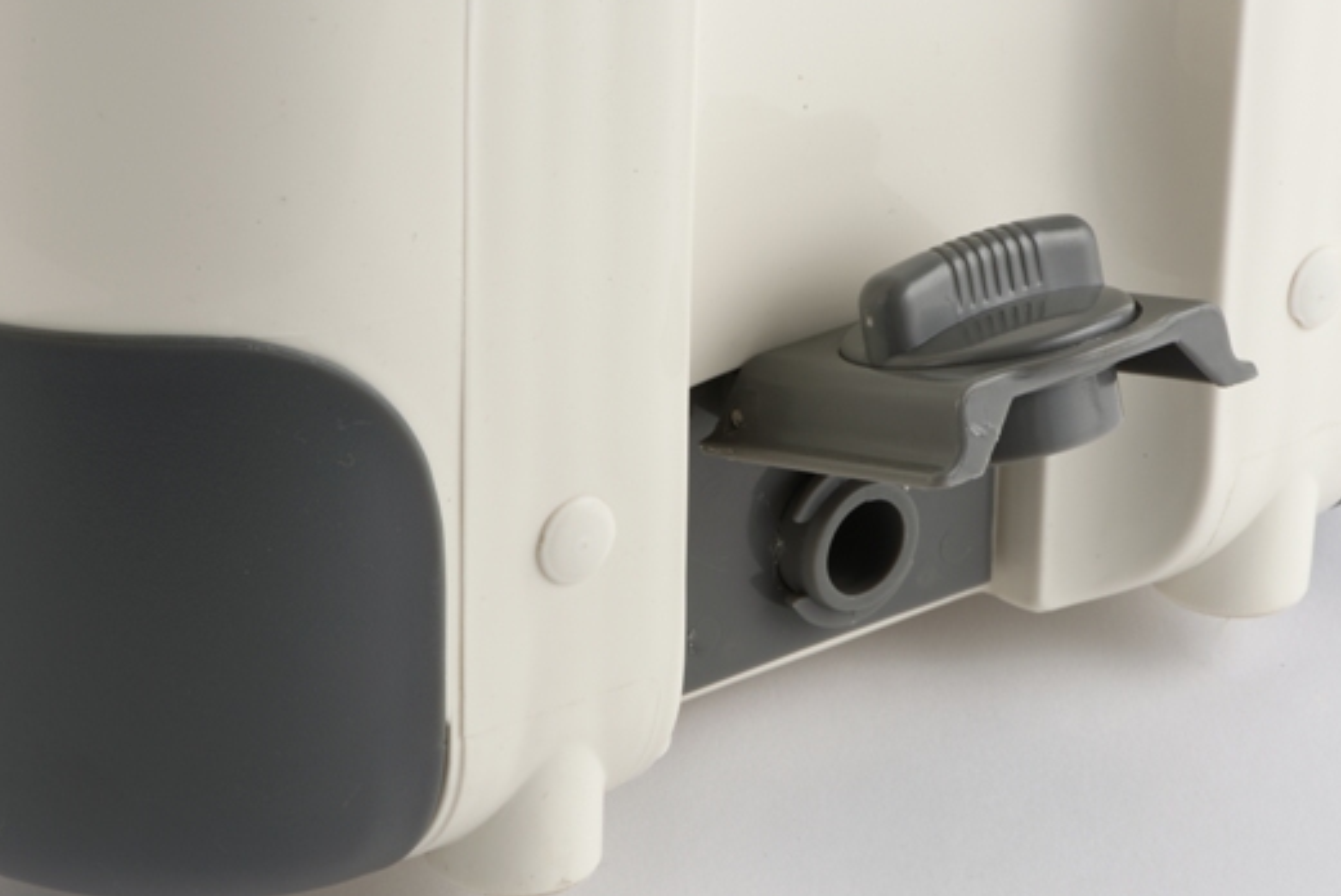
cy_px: 511
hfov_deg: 15.9
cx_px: 659
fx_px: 4808
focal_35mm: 129
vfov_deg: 10.6
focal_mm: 105
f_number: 22
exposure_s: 1/60
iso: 125
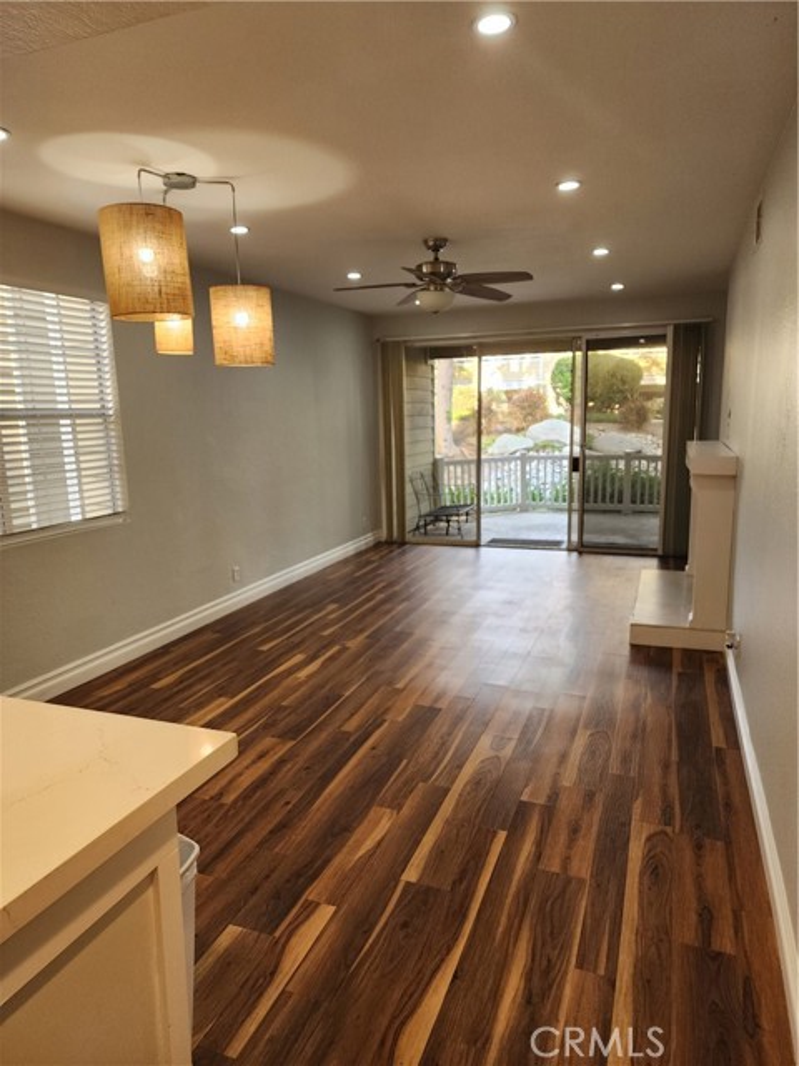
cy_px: 533
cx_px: 400
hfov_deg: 58.9
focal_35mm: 23
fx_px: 708
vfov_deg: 73.9
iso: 200
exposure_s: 1/180
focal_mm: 6.4
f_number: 1.8
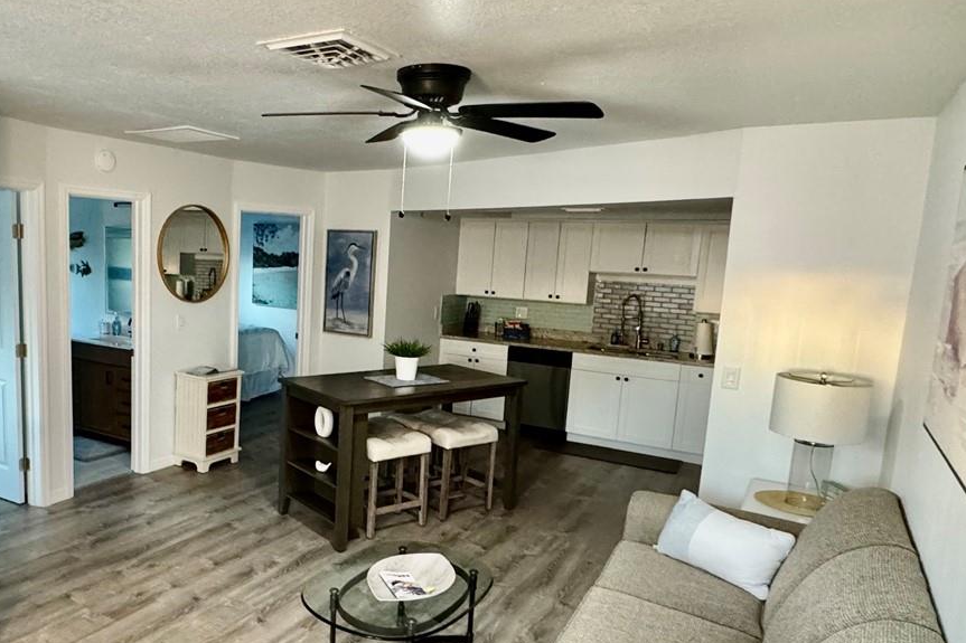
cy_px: 353
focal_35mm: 27
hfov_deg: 65.4
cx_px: 315
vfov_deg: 47.8
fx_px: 724
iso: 1000
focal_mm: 2.22
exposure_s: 1/60
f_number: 2.2
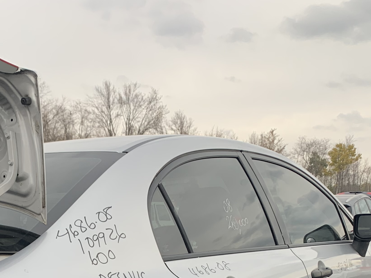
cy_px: 337
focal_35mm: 64
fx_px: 686
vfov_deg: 21.3
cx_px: 65
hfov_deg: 29.4
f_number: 1.8
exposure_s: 1/122
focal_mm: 4.25
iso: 40
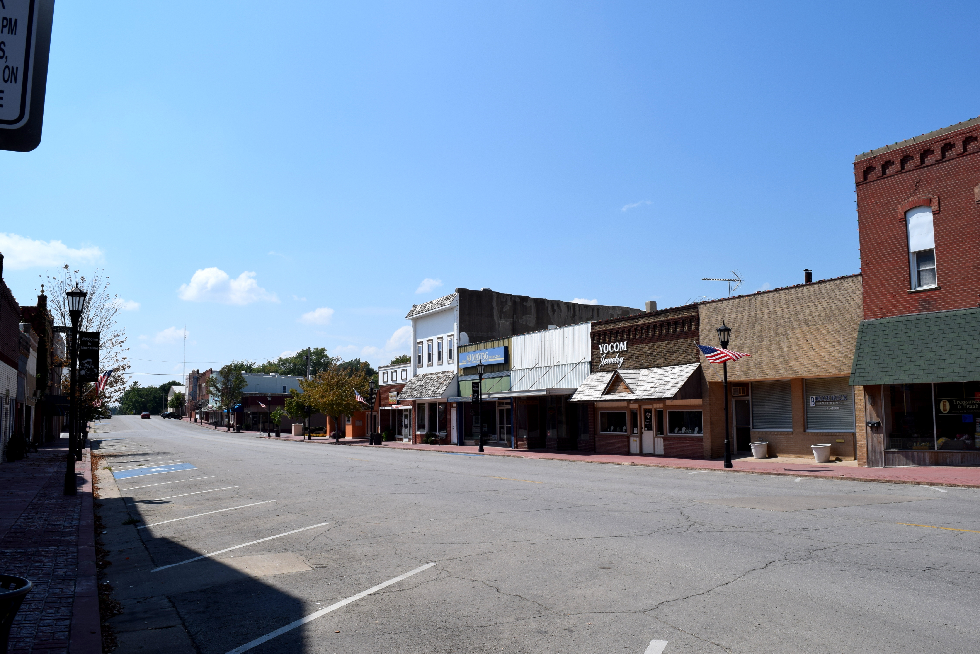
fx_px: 817
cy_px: 327
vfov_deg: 43.6
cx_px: 490
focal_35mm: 30
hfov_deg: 61.9
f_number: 11
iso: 200
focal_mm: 20
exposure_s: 1/500
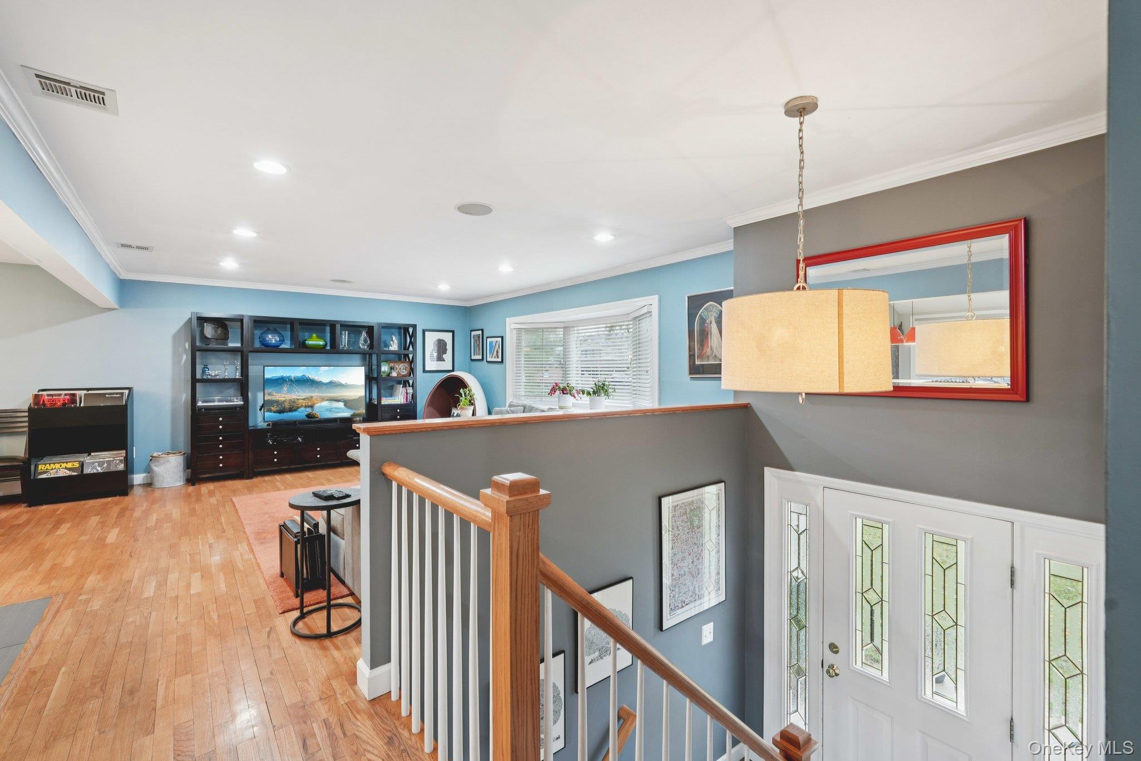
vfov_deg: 73.7
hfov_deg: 96.7
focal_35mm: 16
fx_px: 507
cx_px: 570
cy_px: 380
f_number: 8
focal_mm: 16
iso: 400
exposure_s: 1/8
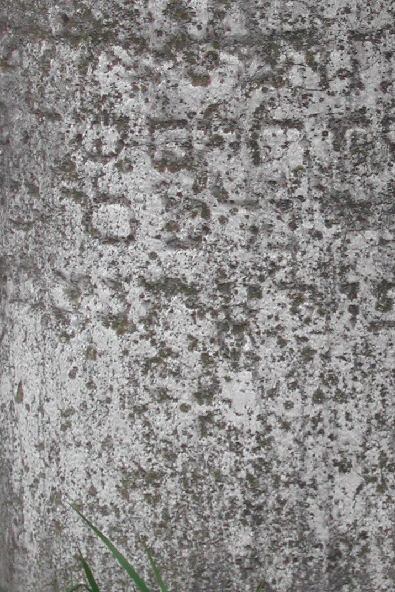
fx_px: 2517
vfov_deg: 13.4
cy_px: 282
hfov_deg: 9.0
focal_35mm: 153
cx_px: 313
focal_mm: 16.3
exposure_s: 1/60.1
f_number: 4
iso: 100
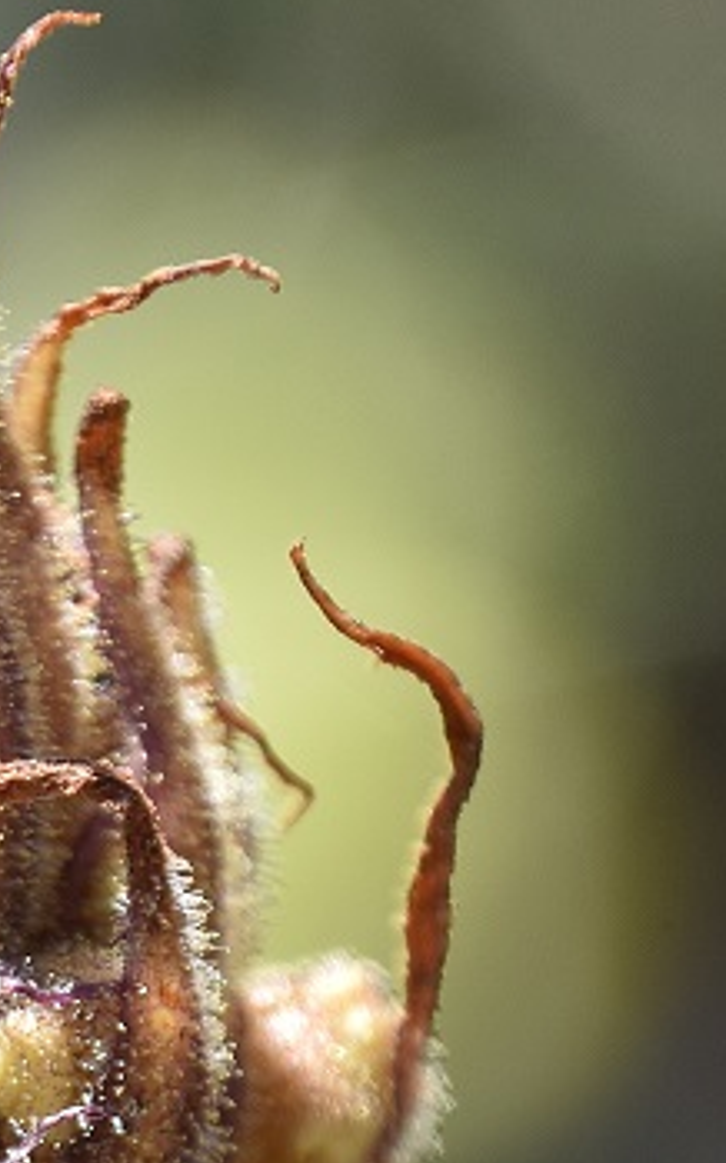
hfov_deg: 0.8
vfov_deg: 1.3
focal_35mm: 1578
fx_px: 49976
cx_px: -193
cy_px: 1759
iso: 200
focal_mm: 300
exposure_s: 1/320
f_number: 8
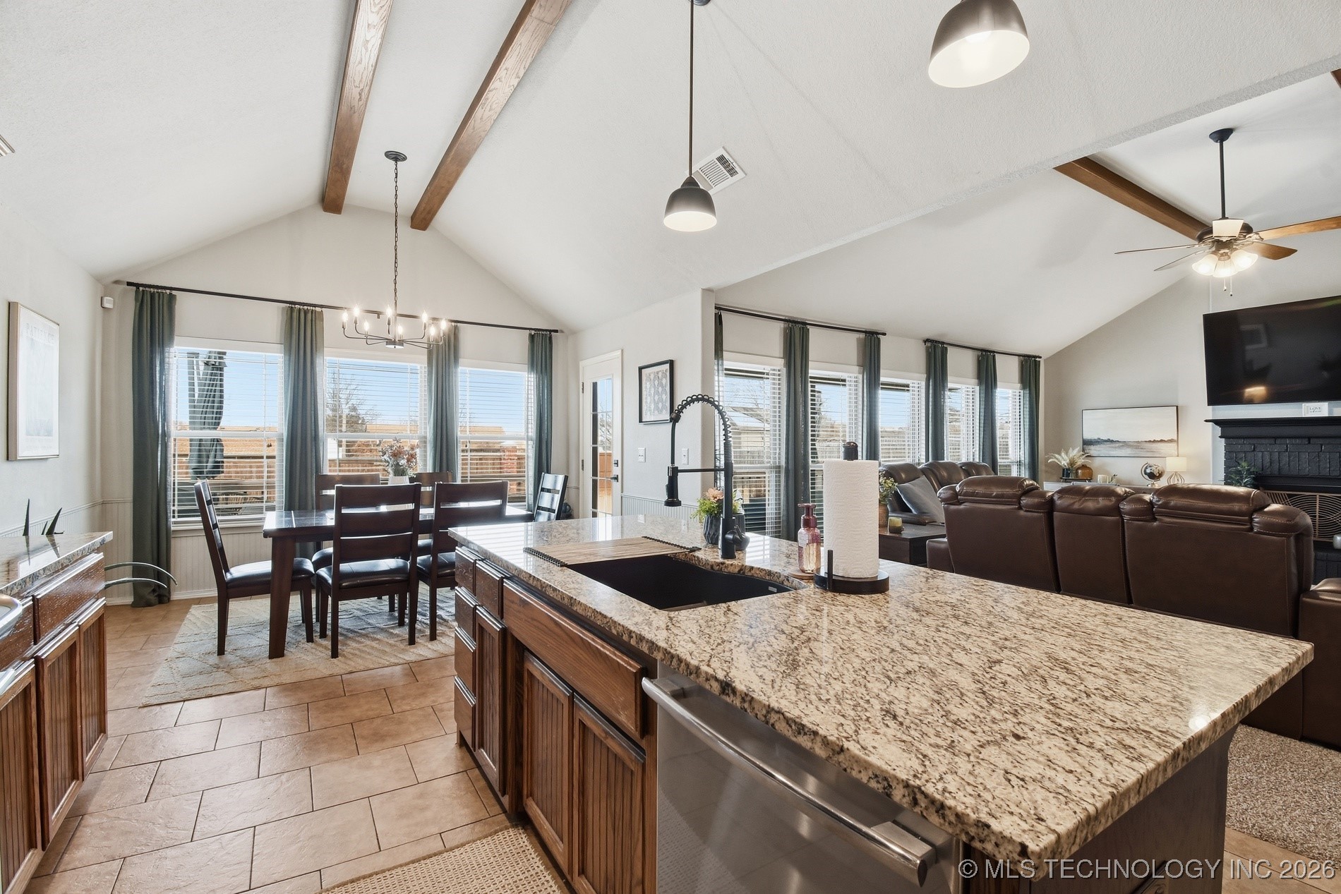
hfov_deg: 100.4
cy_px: 447
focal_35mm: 15
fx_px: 559
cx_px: 670
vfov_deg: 77.3
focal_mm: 10
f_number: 9
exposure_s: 1/60
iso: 250
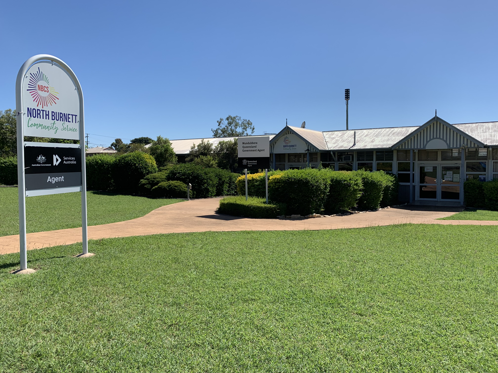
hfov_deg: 67.3
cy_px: 186
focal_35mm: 26
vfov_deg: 53.1
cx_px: 249
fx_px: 374
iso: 25
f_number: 1.8
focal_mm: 4.25
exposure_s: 1/2681
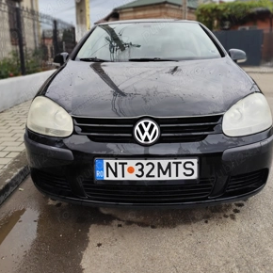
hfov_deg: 57.3
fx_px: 250
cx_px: 138
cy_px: 104
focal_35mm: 28
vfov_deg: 56.7
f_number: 1.65
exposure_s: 1/174
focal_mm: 6.14
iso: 50
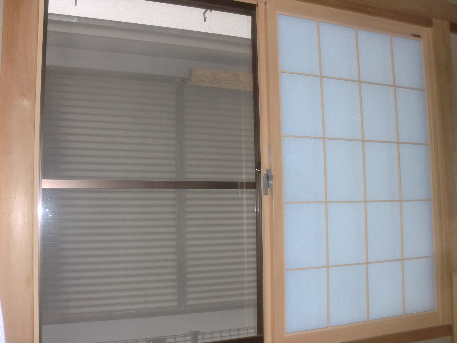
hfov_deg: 52.6
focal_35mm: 35
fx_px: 462
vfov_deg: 40.7
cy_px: 172
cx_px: 228
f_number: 3.1
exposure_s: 1/60
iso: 400
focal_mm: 6.3
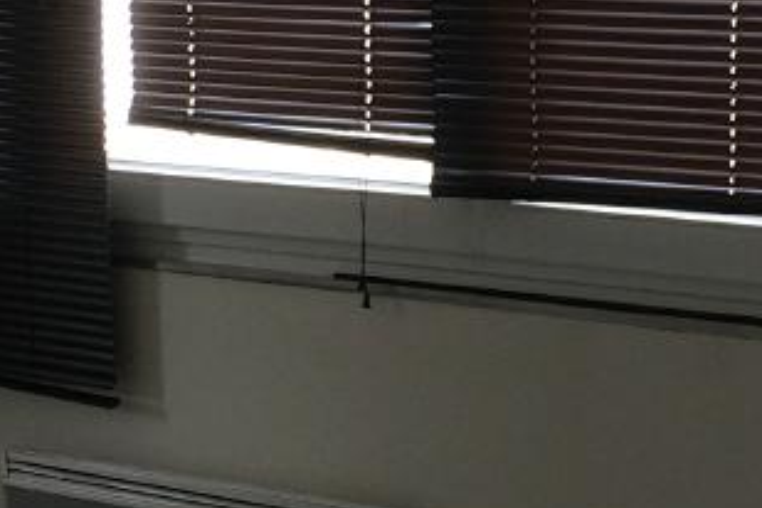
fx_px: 2646
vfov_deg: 11.0
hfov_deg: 16.4
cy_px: 187
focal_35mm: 125
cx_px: 508
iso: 50
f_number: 2.2
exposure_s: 1/100
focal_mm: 4.15
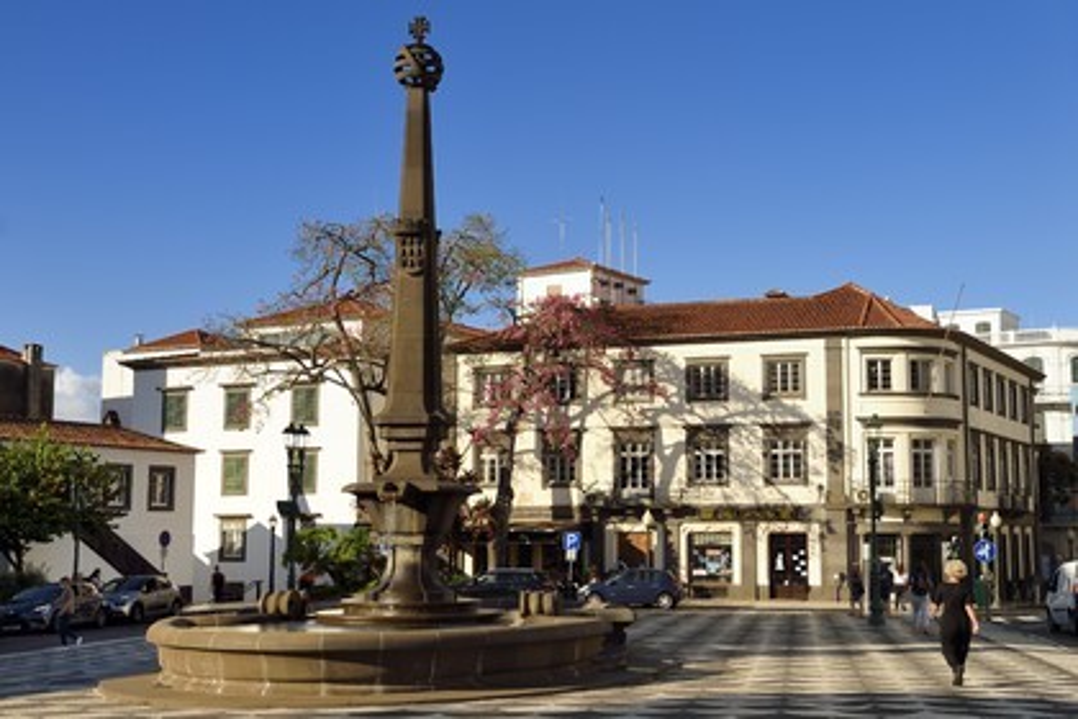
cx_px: 539
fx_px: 1377
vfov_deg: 29.2
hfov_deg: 42.7
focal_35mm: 46
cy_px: 360
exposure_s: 1/500
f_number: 10
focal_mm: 46
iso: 200
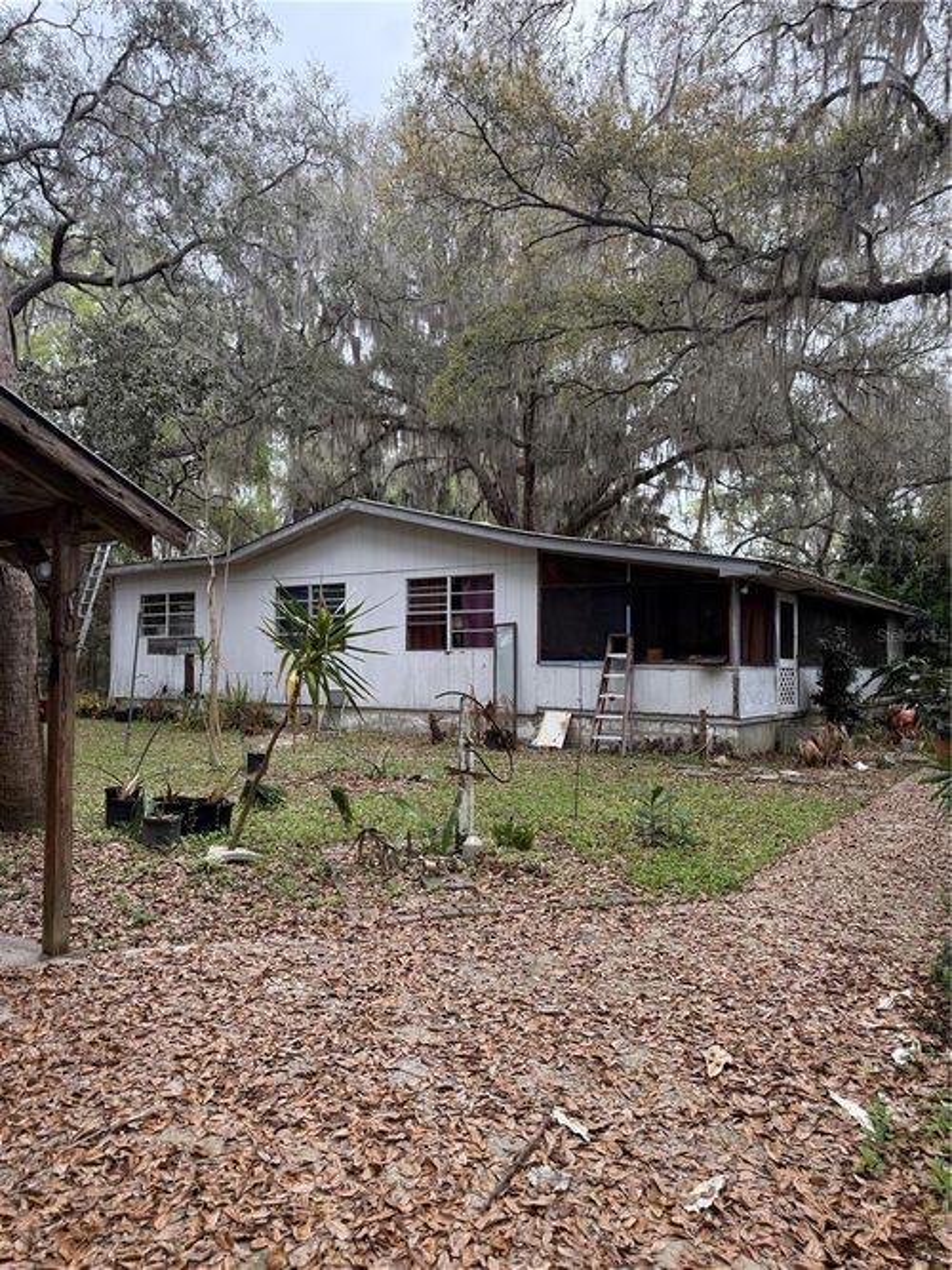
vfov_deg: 71.6
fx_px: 880
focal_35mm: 24
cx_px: 476
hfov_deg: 56.8
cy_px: 635
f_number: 1.78
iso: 100
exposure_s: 1/627
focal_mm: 6.76
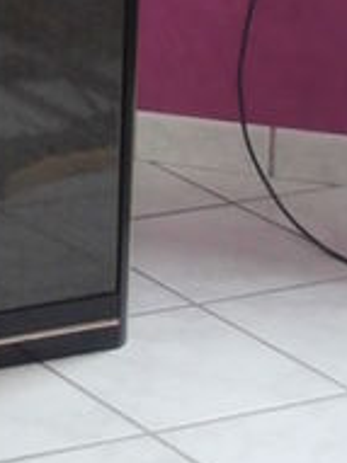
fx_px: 2663
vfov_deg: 9.2
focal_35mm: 199
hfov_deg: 7.0
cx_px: -483
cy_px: -543
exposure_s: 1/10
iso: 200
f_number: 3.9
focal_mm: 6.67
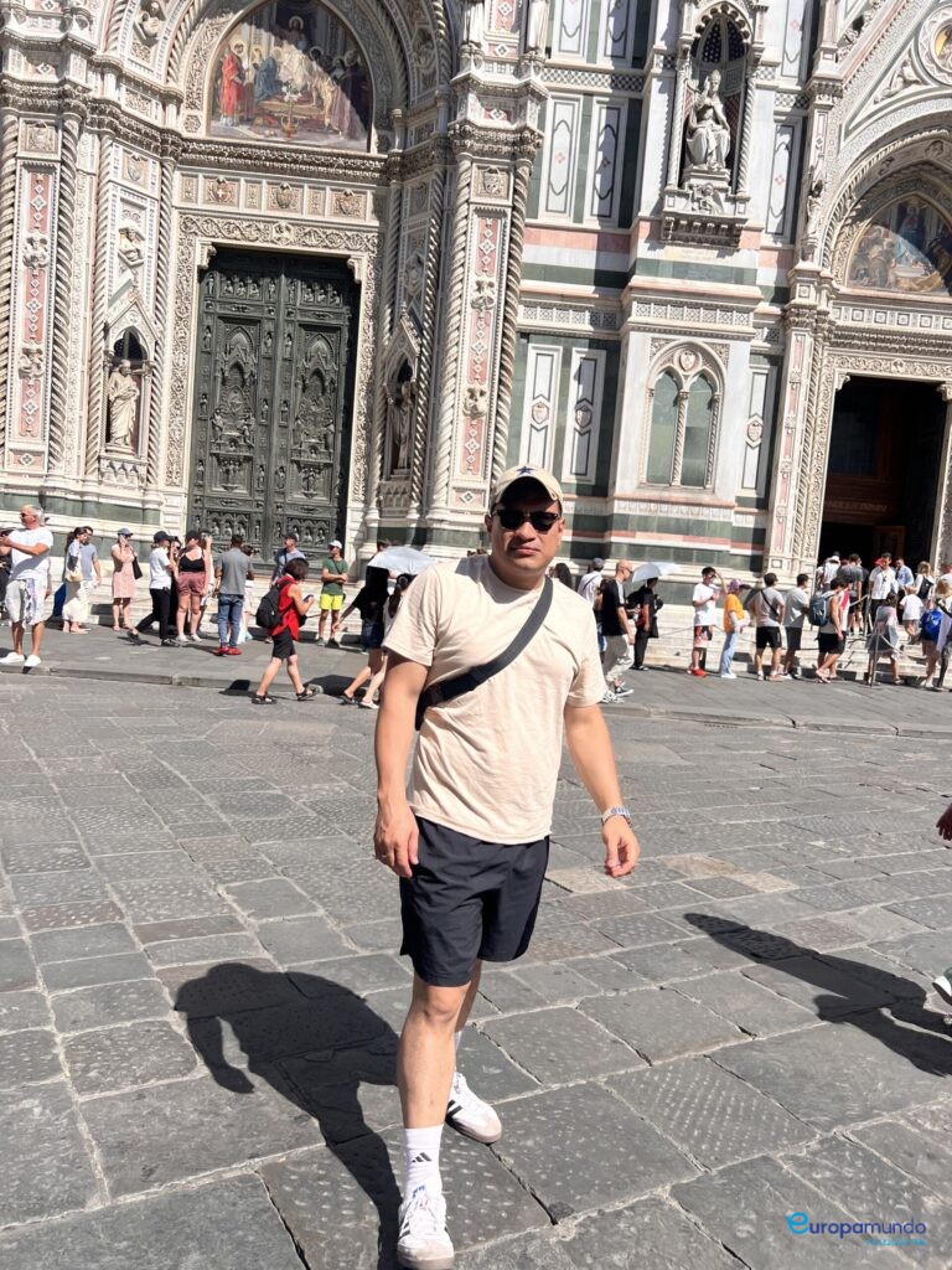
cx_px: 476
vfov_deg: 67.3
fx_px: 953
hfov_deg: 53.1
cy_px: 635
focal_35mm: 26
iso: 50
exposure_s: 1/4831
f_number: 1.5
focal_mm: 5.7
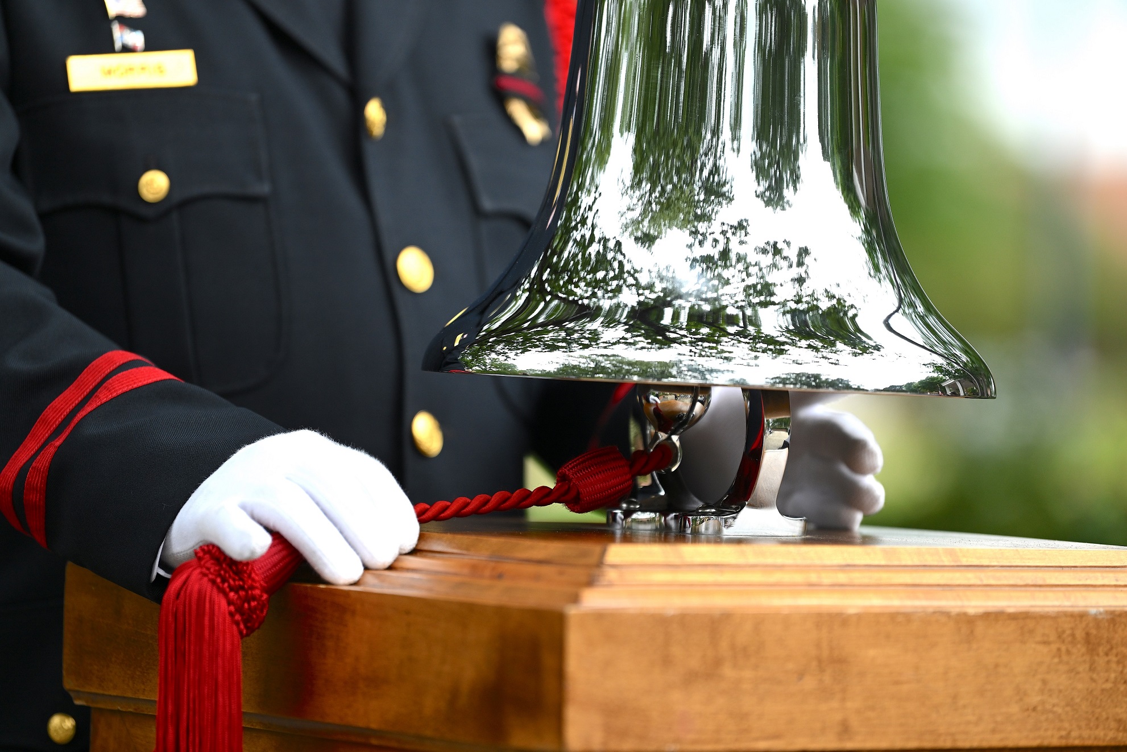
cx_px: 564
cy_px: 376
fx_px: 5792
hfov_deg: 11.1
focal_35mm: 185
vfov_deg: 7.4
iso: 400
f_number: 2.8
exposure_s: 1/2000
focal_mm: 185
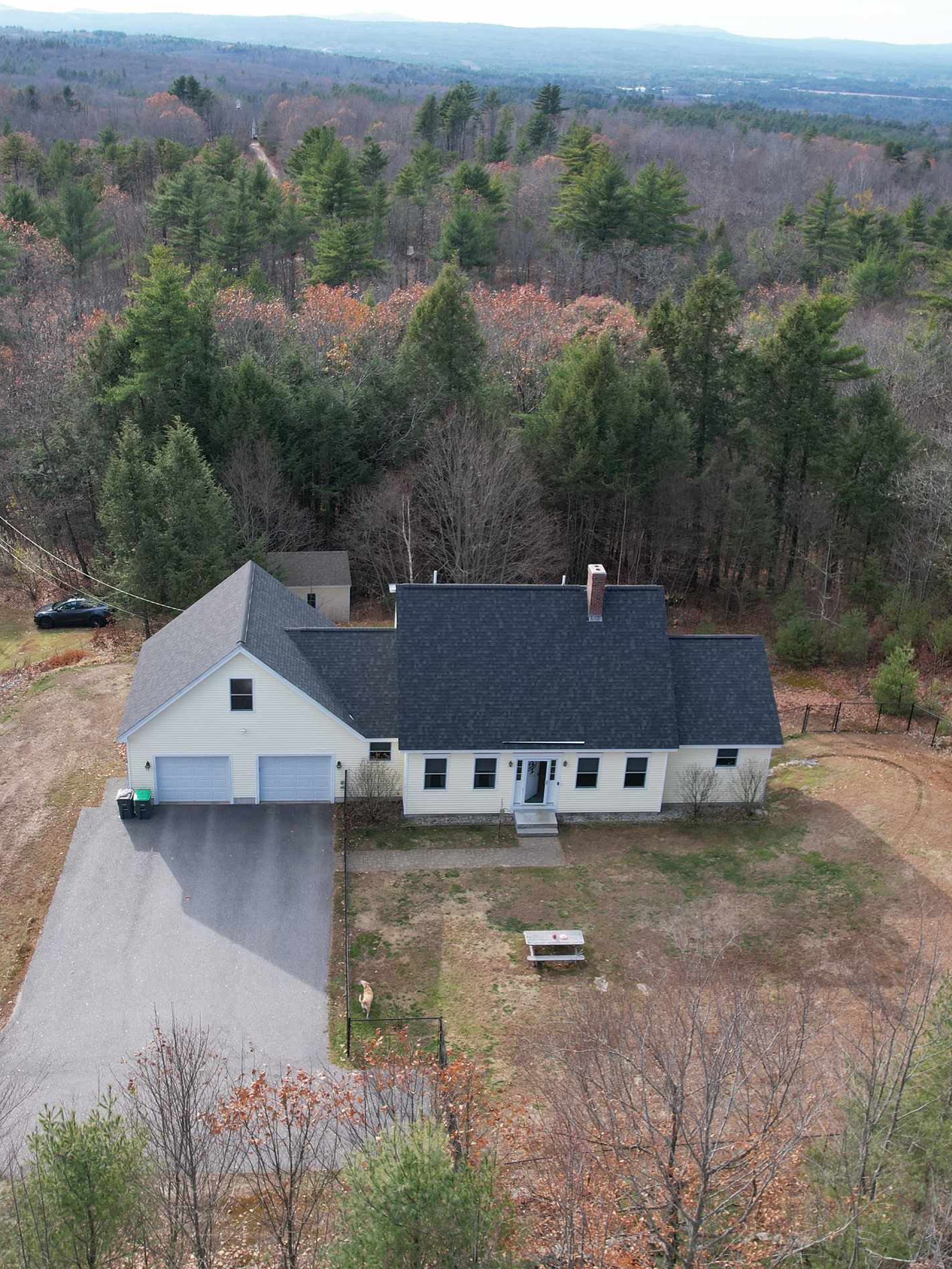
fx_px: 1247
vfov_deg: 53.9
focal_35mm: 34
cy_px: 610
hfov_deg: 41.7
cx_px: 427
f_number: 2.8
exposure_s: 1/725
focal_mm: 8.38
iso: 200
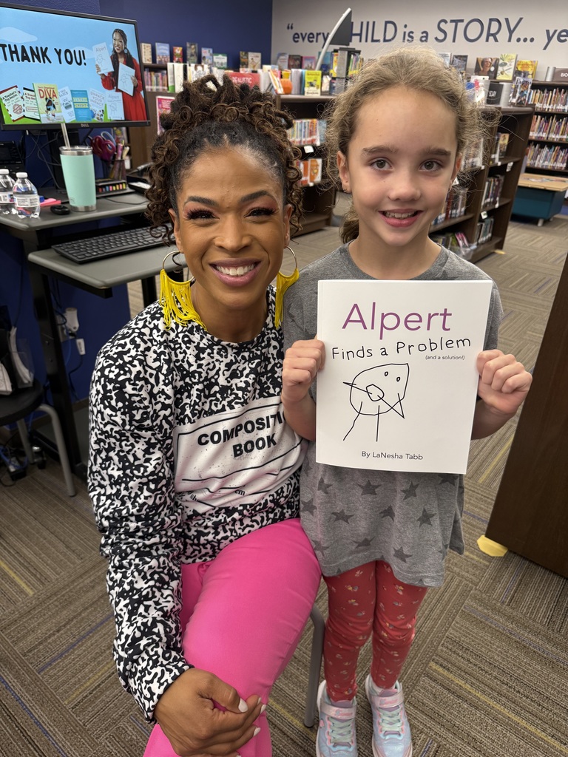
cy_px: 378
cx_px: 284
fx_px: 525
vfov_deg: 71.6
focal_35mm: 24
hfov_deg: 56.8
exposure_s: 1/120
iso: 160
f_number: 1.78
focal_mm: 6.76
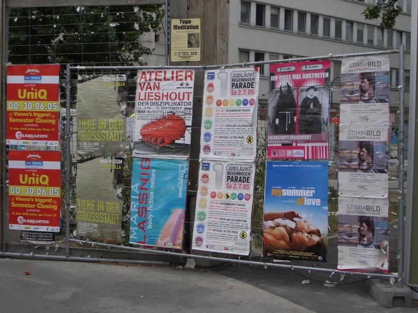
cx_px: 152
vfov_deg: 26.5
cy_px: 113
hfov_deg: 34.7
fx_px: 664
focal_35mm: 55
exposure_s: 1/320
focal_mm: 9.2
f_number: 4.2
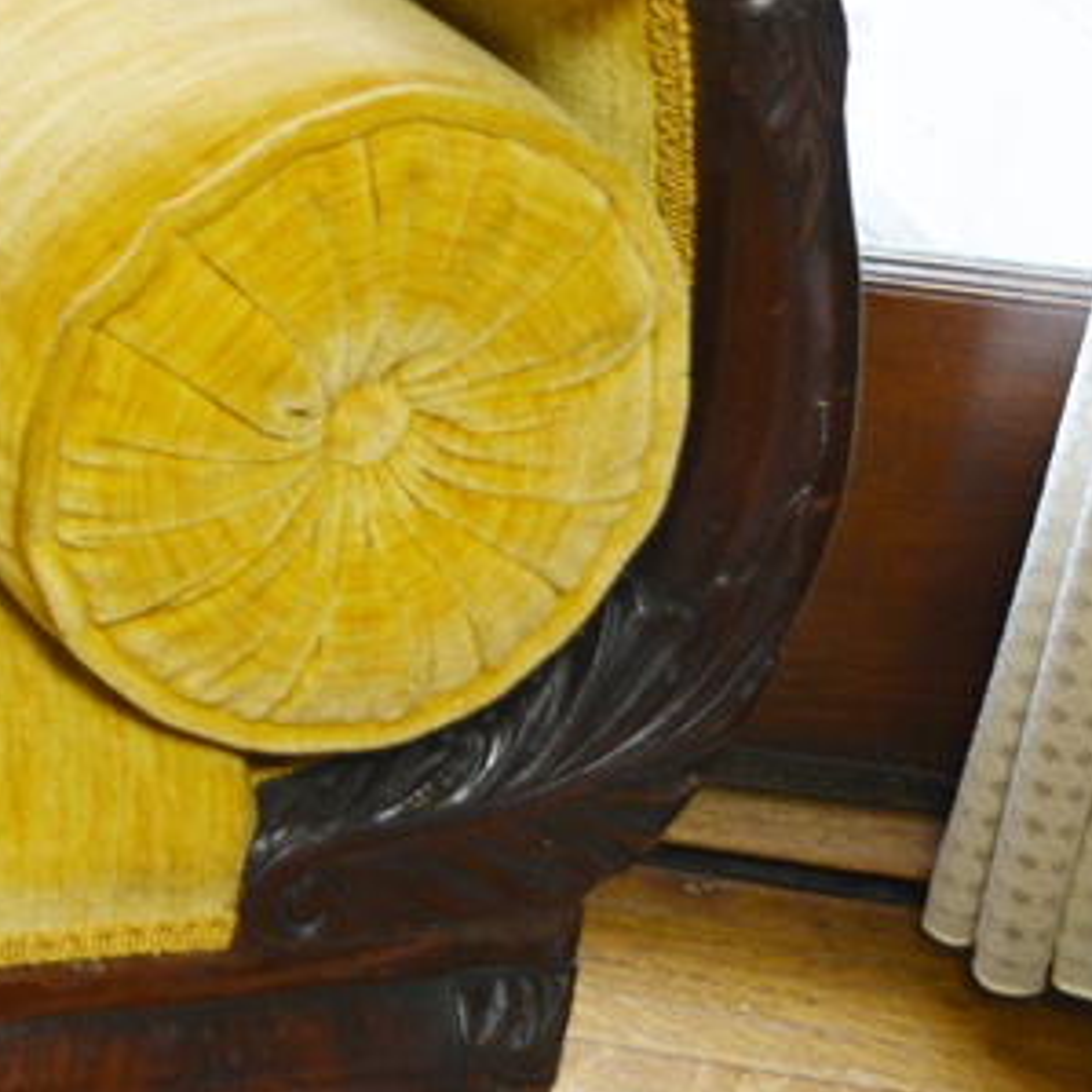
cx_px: -402
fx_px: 3284
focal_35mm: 92
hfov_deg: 17.5
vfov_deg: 18.7
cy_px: 183
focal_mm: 24
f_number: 4
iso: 400
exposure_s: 1/60
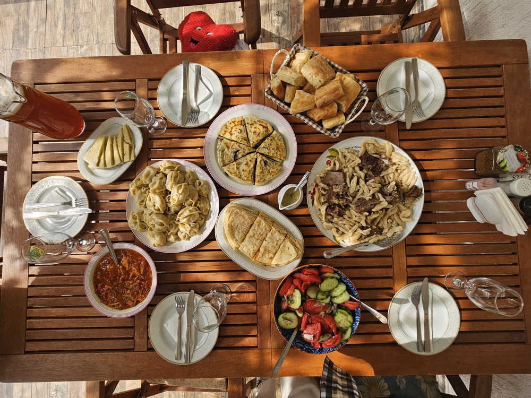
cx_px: 266
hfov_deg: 106.2
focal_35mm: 13
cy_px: 199
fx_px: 199
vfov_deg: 89.9
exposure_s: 1/645
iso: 50
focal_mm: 2.2
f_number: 2.2
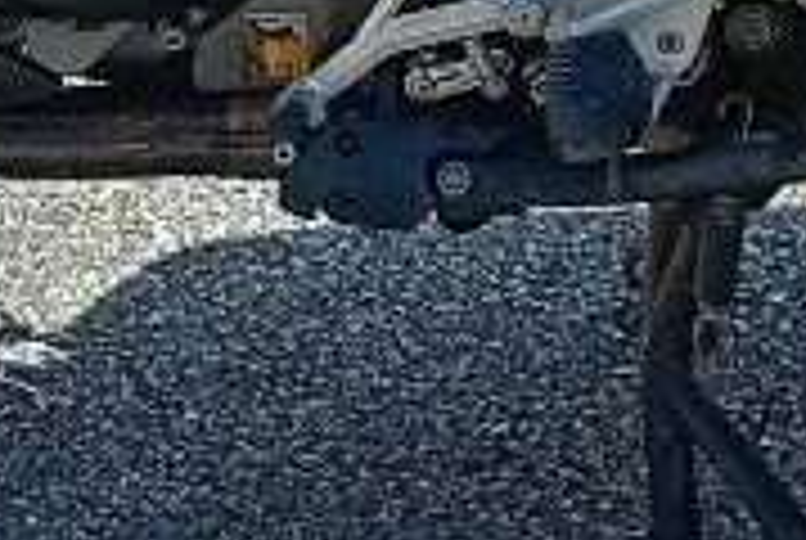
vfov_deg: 6.8
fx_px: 4328
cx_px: 653
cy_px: -634
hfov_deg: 10.6
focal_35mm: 193
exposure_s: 1/430
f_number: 1.8
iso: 101
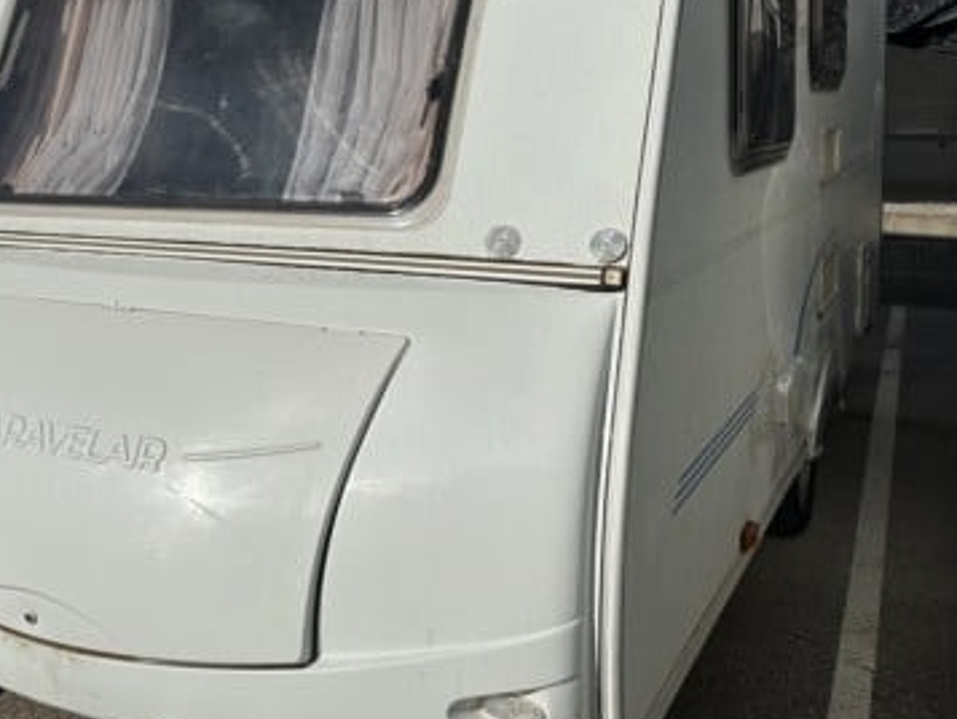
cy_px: 199
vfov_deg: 33.1
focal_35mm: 43
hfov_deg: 41.9
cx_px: 188
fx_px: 1189
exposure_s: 1/18519
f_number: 1.78
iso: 80
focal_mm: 6.86
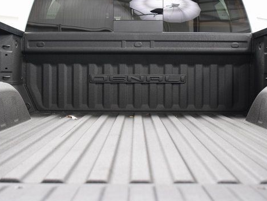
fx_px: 363
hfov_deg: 40.4
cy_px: 80
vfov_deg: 30.8
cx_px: 137
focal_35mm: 47
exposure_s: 1/50
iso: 1600
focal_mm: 24
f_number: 2.8
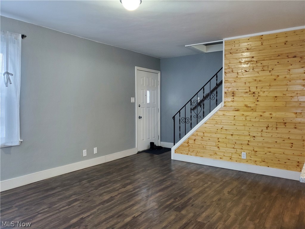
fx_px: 229
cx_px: 152
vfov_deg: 53.1
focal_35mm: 26
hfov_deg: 67.3
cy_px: 114
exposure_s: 1/40
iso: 250
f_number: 1.5
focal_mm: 4.3
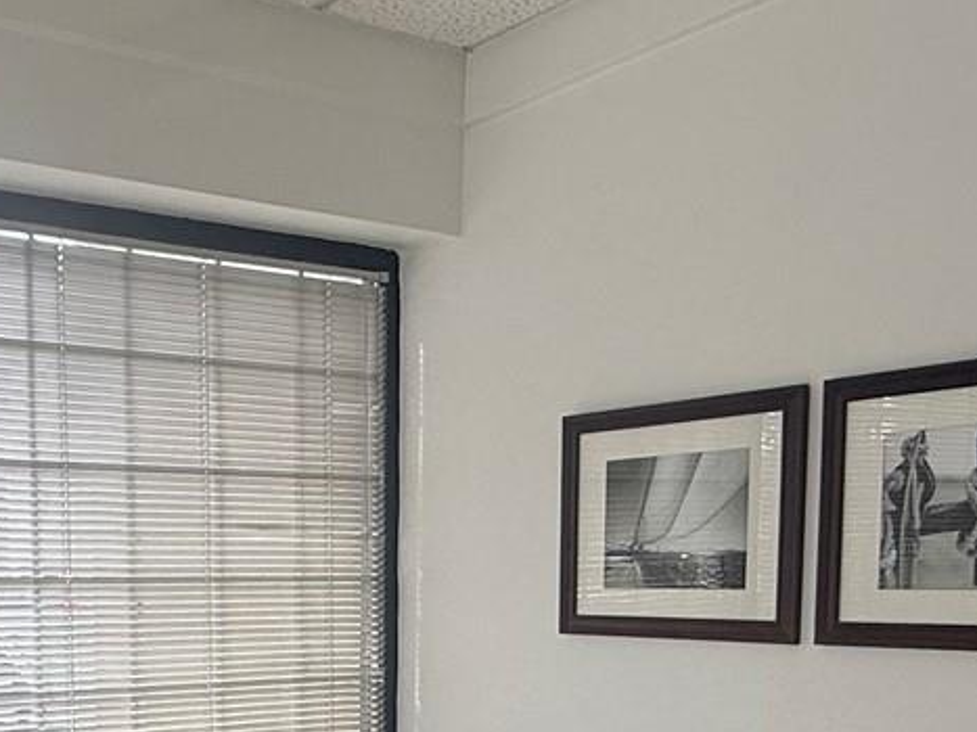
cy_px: 717
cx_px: 205
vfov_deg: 28.5
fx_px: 1354
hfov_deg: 38.3
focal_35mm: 48
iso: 50
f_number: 2.2
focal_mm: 2.22
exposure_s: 1/166
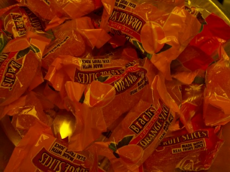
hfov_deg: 50.1
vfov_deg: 38.7
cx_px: 115
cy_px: 86
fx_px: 246
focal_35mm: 37
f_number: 2.8
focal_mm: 5.6
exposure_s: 1/30
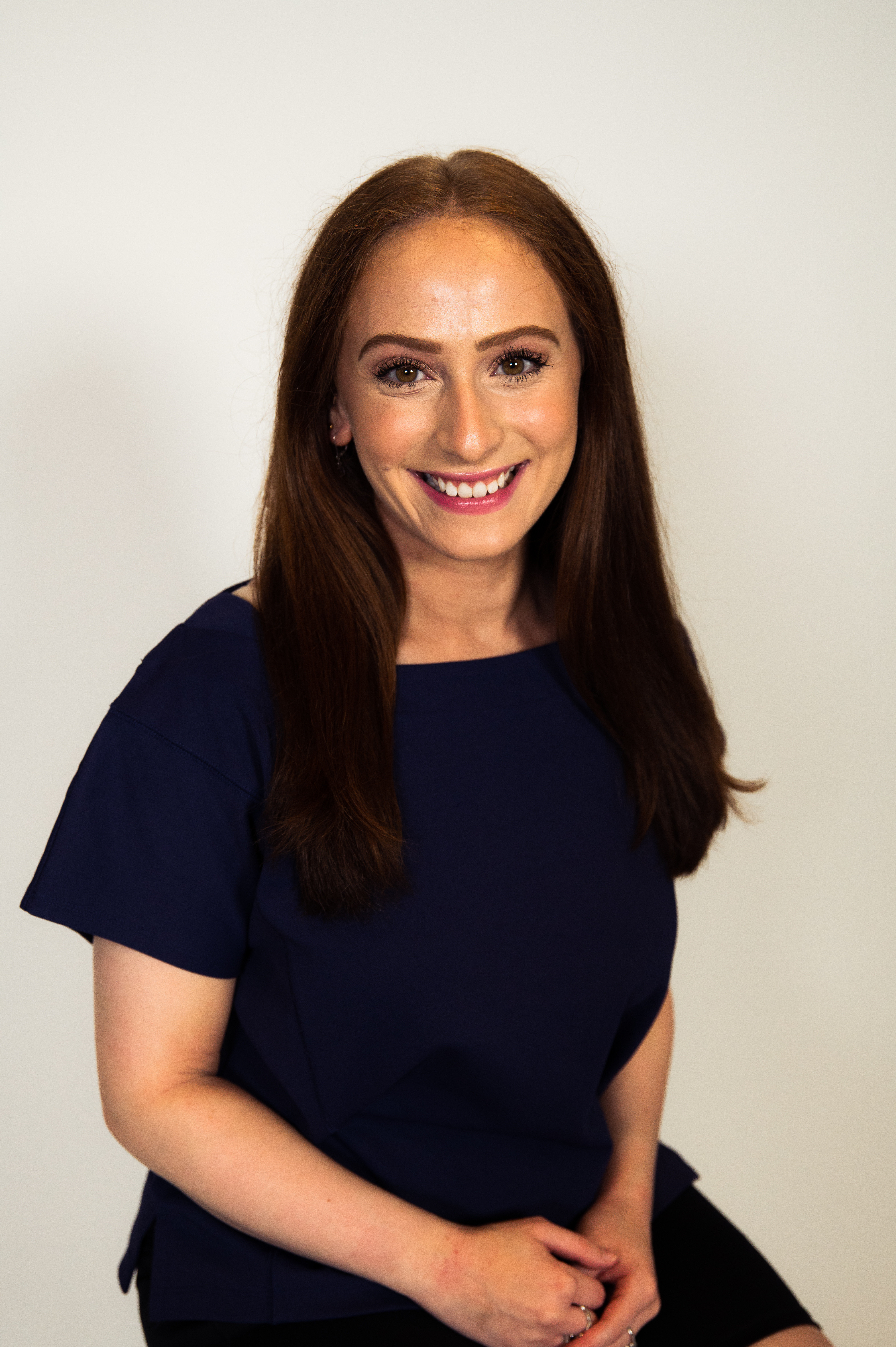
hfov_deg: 27.0
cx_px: 448
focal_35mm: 50
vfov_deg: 39.6
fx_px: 1869
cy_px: 674
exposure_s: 1/320
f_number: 4
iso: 1250
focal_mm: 50
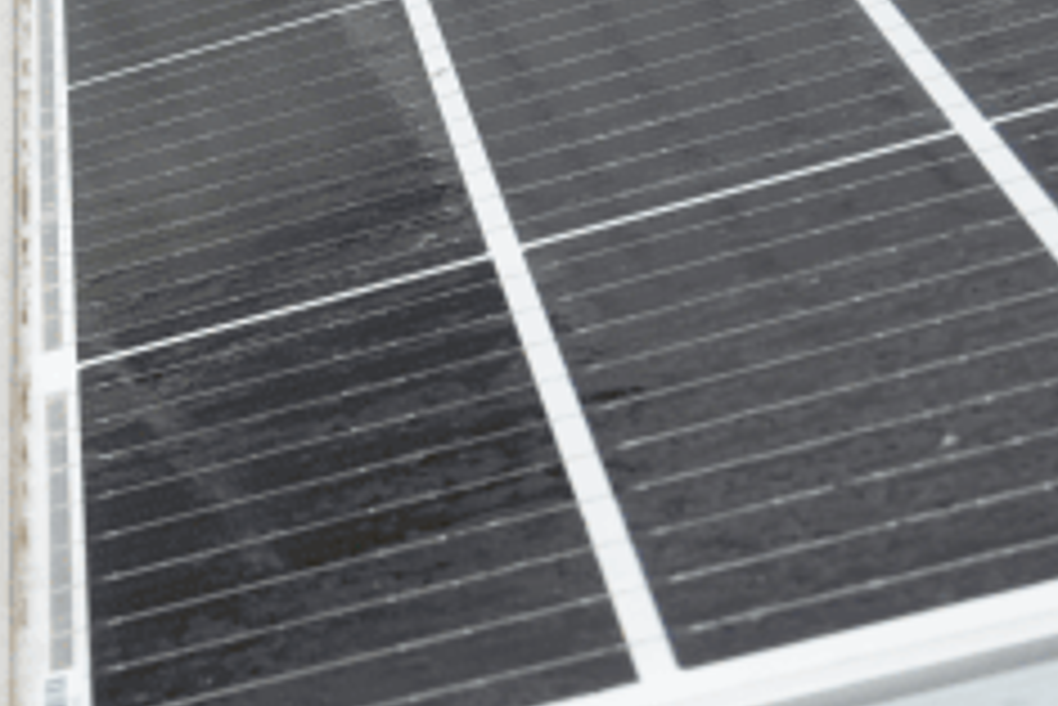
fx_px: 3264
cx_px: -302
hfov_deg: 17.3
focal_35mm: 111
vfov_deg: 12.4
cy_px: 288
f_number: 7.1
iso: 1600
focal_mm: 29
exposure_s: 1/200
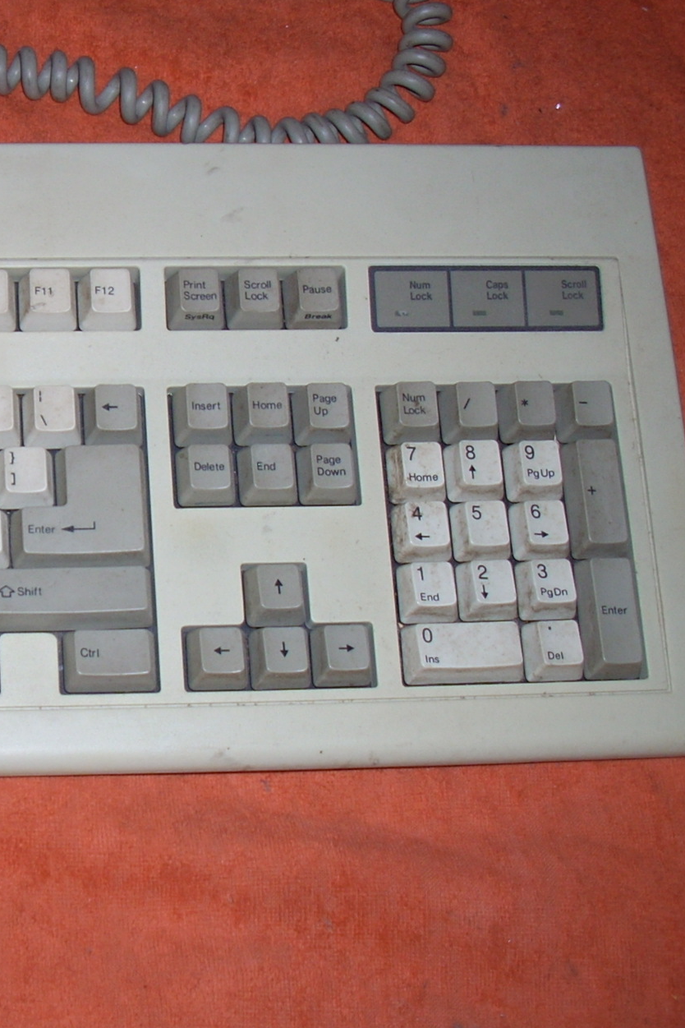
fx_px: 1798
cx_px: -89
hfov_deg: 20.5
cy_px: 444
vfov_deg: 31.9
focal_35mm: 63
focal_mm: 6.2
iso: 64
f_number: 2.8
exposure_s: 1/60
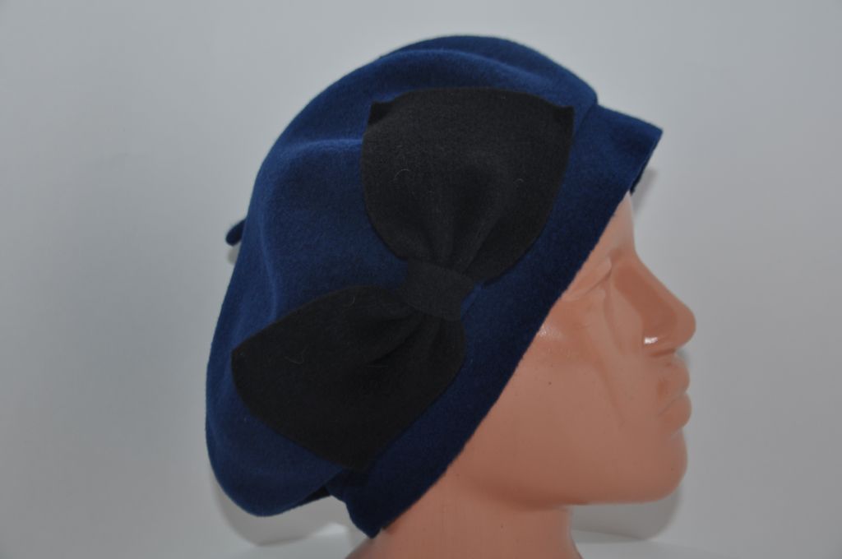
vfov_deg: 28.0
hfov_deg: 41.2
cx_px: 421
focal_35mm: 48
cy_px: 280
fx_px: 1121
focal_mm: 32
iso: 320
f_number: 4.2
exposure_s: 1/60
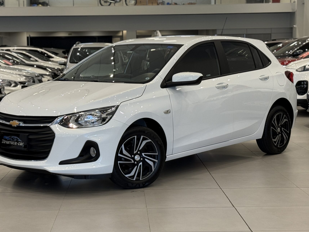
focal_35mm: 72
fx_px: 643
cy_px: 102
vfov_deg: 20.4
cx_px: 138
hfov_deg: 27.0
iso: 80
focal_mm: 6.76
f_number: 1.78
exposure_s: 1/60
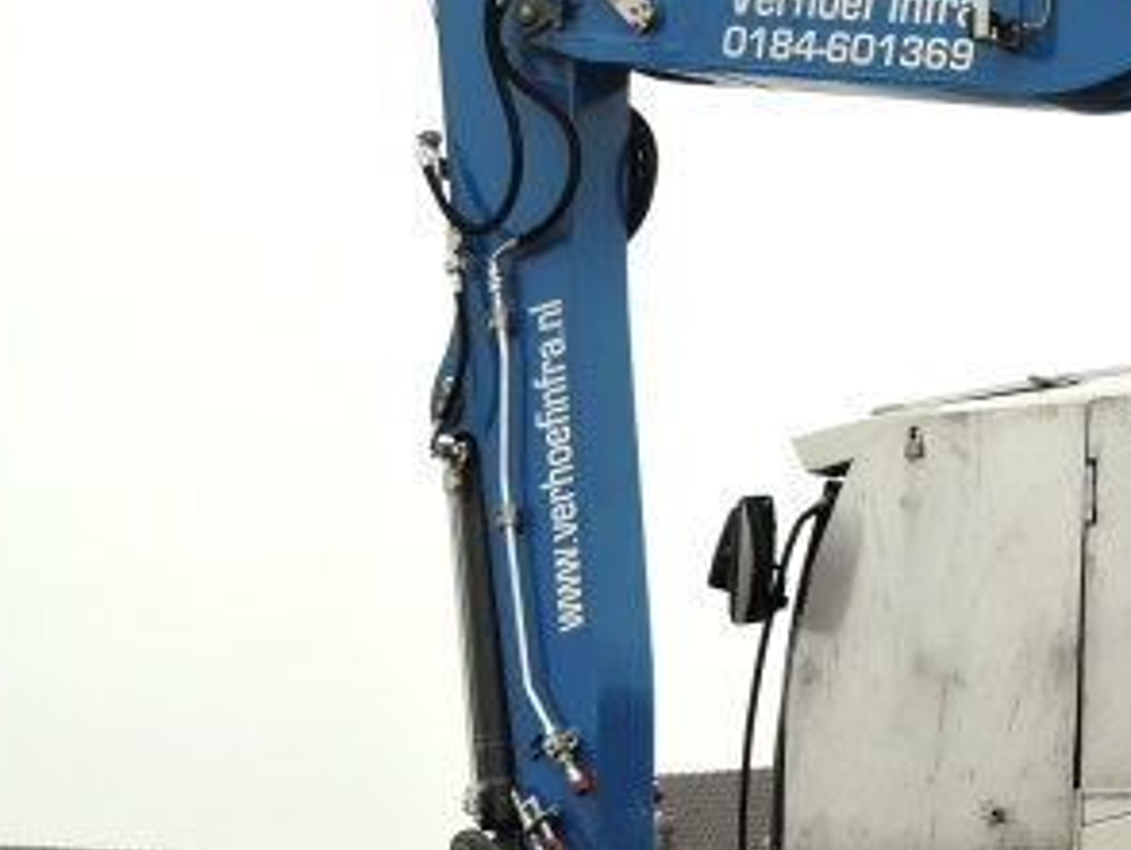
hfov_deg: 14.2
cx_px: 1243
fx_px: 4447
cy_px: 715
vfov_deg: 10.9
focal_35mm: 136
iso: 80
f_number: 3.5
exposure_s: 1/40
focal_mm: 10.7
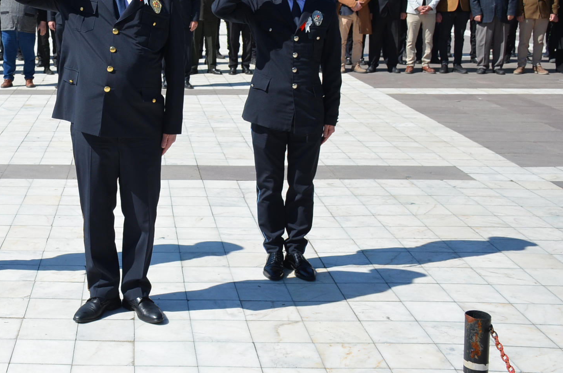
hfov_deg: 32.8
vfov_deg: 22.7
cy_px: 90
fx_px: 919
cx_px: 83
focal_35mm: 59
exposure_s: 1/2000
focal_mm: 23
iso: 400
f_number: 7.1
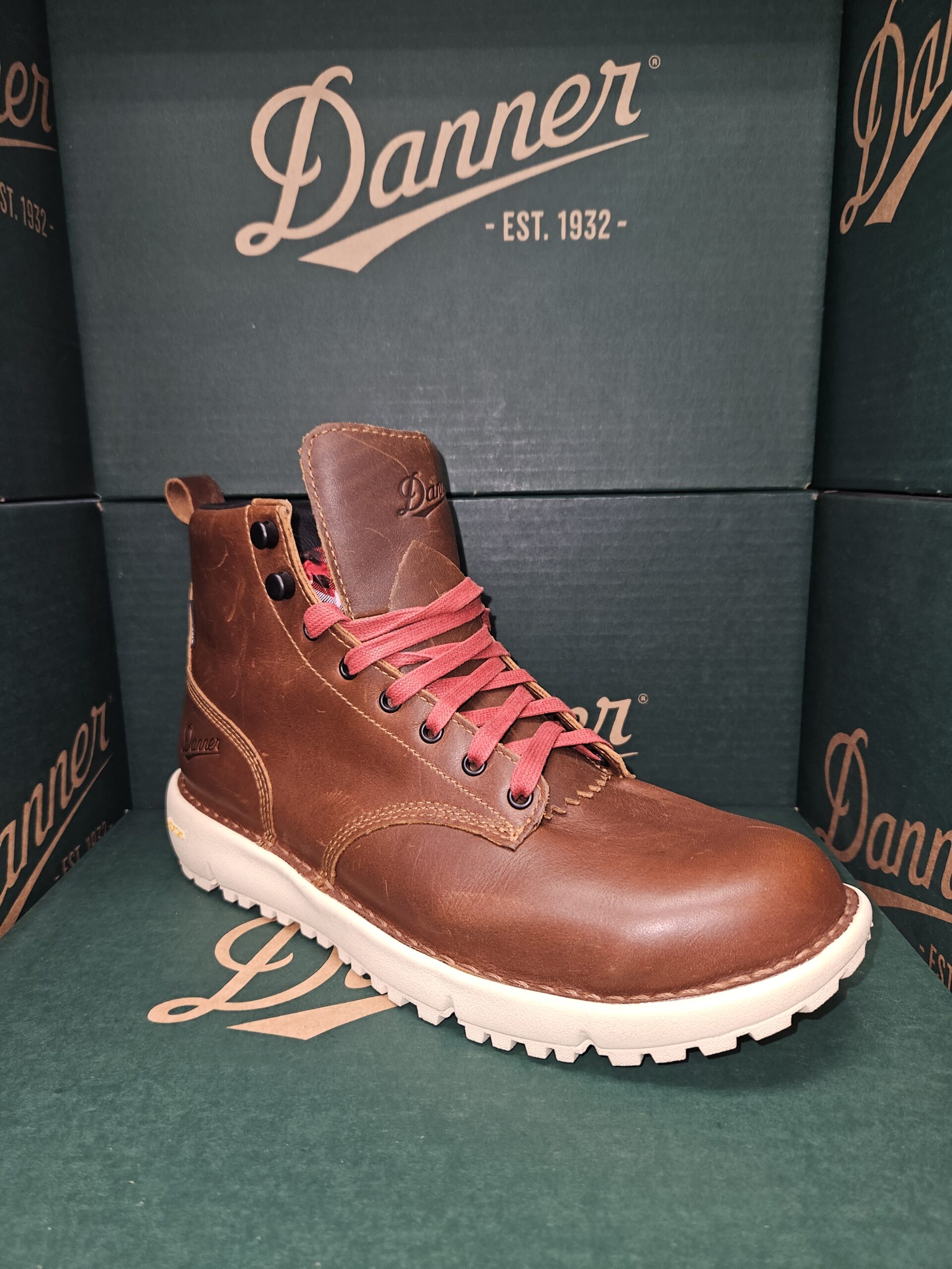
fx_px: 843
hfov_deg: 58.9
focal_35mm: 23
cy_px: 634
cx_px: 476
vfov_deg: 73.9
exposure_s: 1/15
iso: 125
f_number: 1.8
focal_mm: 5.4
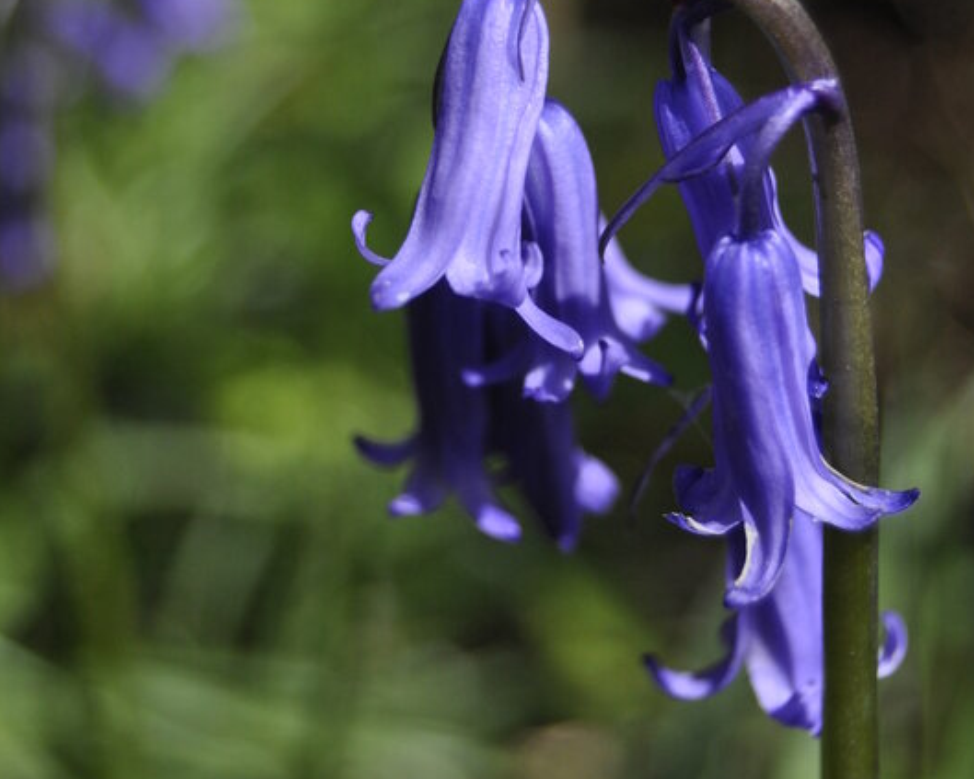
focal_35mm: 90
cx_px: 488
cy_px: 245
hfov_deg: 21.3
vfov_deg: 17.0
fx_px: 2594
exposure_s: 1/1000
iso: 800
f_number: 5
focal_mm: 42
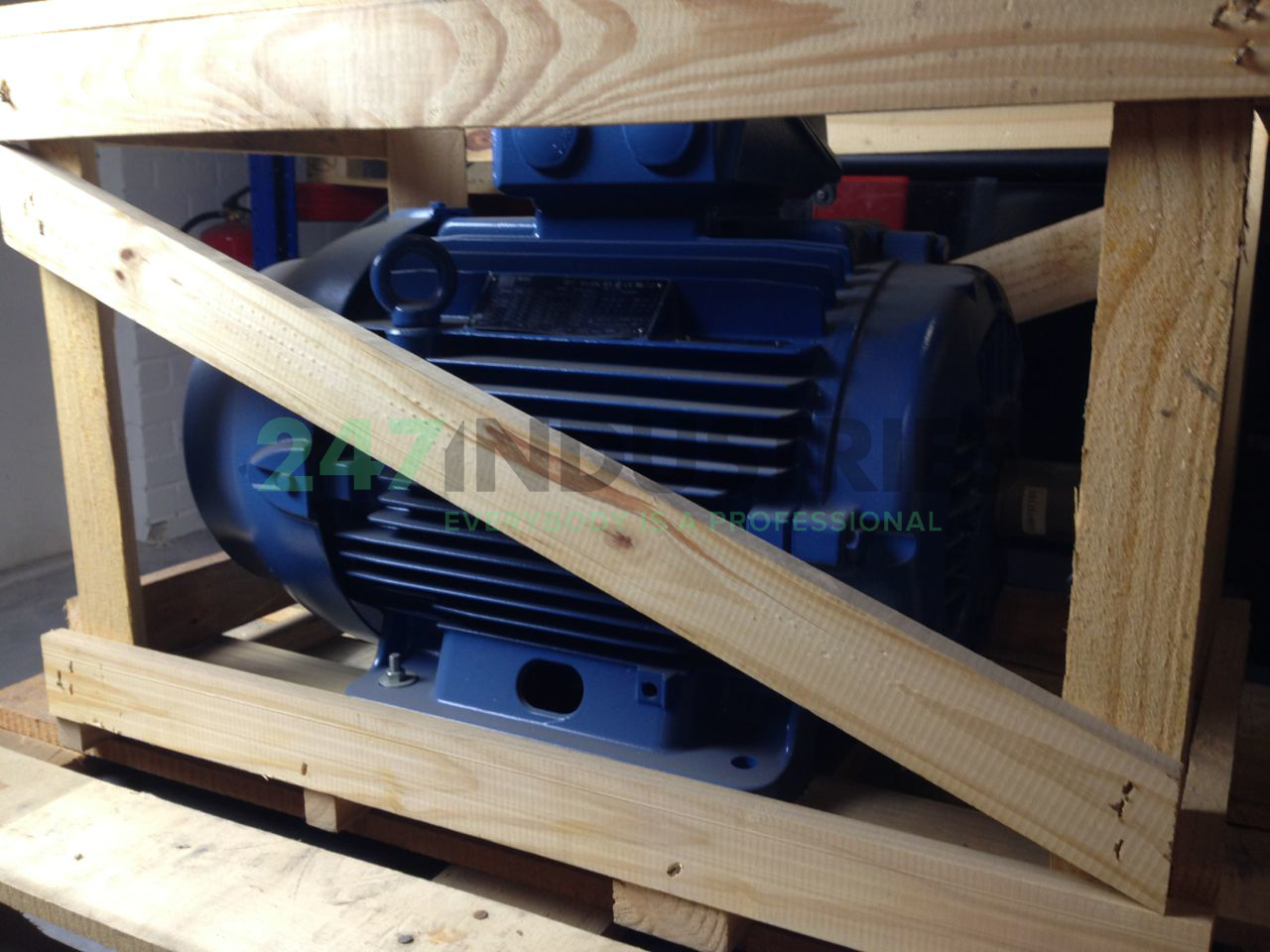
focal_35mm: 33
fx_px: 1211
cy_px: 476
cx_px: 635
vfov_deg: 42.9
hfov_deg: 55.4
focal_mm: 4.12
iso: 64
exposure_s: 1/20
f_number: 2.4
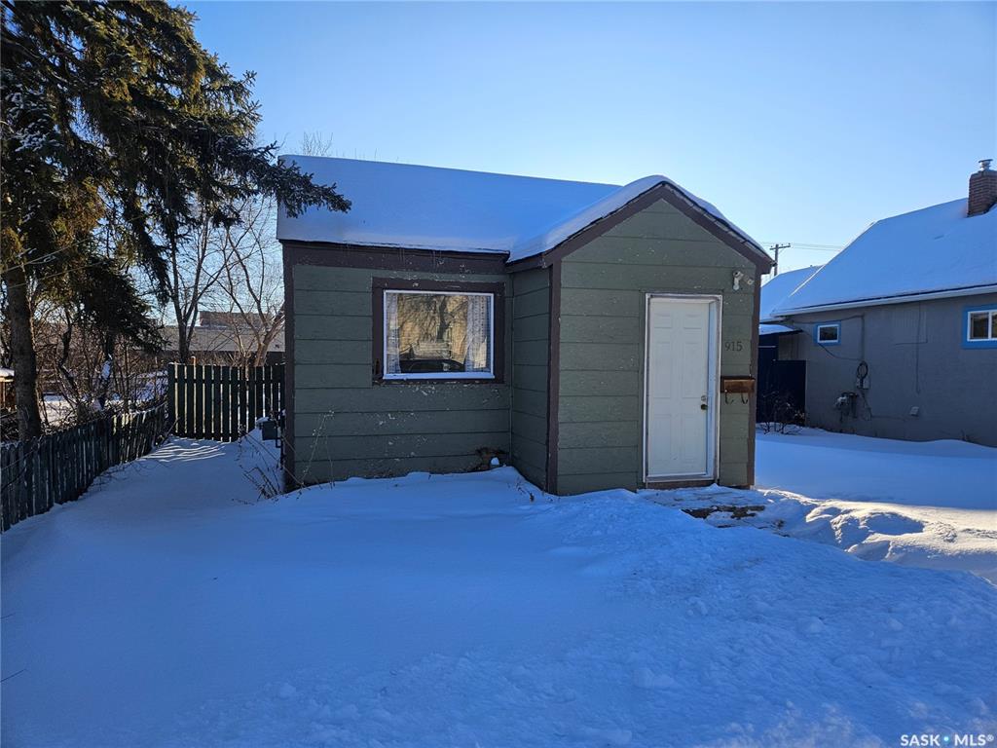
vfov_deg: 58.9
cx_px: 498
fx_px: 662
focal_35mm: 23
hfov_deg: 73.9
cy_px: 374
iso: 40
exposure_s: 1/2000
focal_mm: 5.4
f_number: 1.8
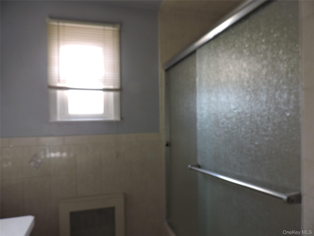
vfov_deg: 56.8
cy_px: 118
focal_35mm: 24
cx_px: 157
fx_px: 218
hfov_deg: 71.6
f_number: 3
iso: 100
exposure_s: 1/50
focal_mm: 4.3
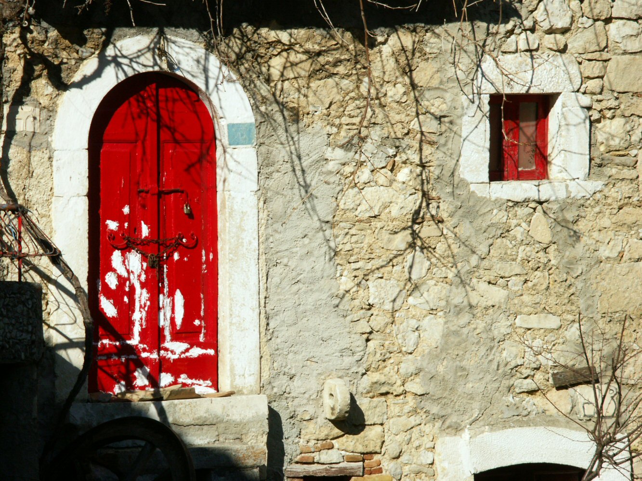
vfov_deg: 7.4
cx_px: 321
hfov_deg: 9.9
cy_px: 240
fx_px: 3710
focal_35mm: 200
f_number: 7.1
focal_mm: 50.8
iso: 100
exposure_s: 1/640
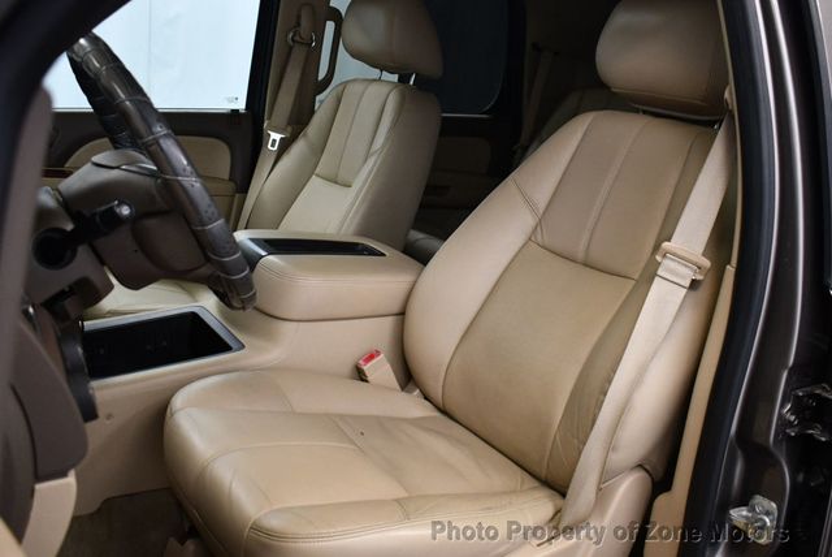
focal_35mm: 36
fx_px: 833
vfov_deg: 36.9
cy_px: 278
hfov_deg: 53.1
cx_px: 416
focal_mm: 18
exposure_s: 1/125
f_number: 3.5
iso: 1400
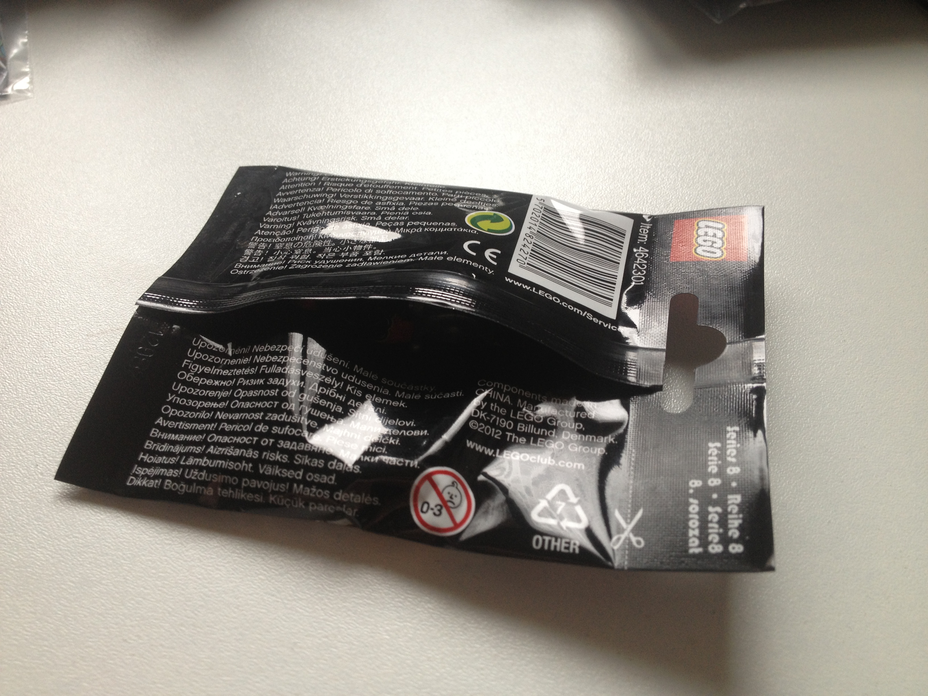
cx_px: 464
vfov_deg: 40.7
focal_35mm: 35
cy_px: 348
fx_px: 938
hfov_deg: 52.6
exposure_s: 1/24
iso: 50
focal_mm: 4.28
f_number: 2.4
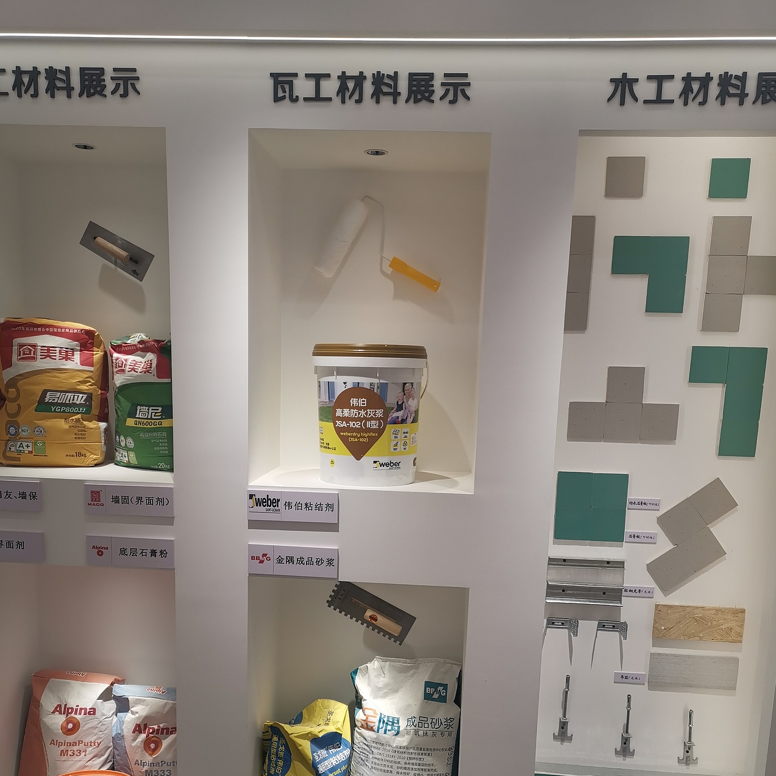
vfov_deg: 50.4
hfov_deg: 51.1
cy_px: 504
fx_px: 812
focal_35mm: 32
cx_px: 389
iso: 50
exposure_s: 1/174
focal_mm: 4.75
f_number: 1.8
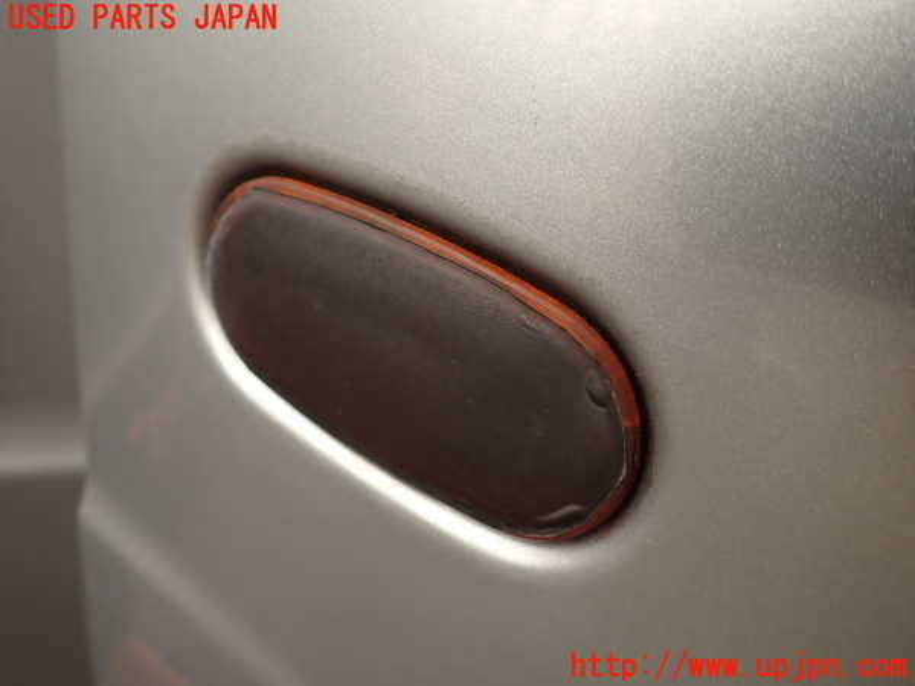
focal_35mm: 25
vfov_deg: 54.9
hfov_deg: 69.4
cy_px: 343
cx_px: 458
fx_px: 661
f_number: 2
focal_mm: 4.5
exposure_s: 1/60
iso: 100
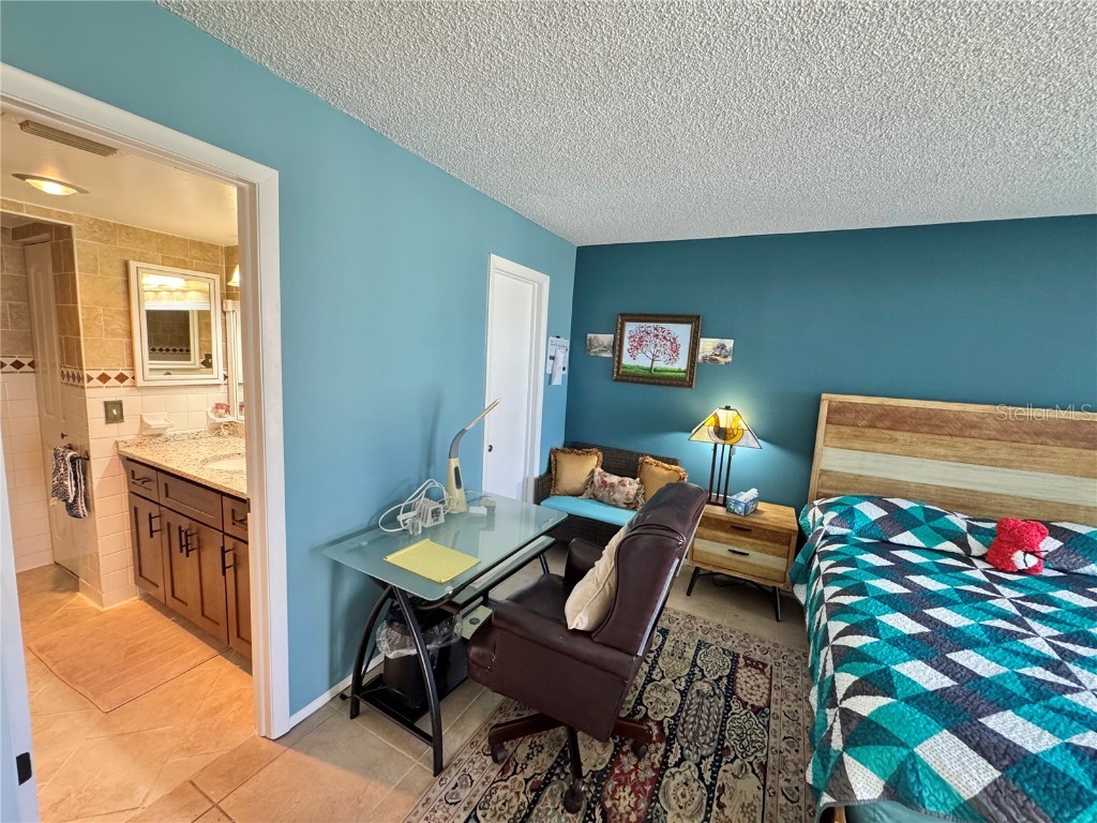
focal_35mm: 14
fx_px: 444
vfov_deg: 85.7
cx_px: 548
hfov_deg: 102.1
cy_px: 412
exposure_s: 1/120
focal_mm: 2.22
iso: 250
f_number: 2.2
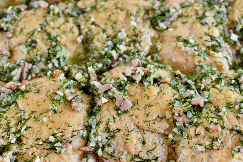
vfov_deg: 16.5
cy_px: 81
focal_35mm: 82
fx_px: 557
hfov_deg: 24.6
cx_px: 122
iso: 3200
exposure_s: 1/100
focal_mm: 55
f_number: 5.6
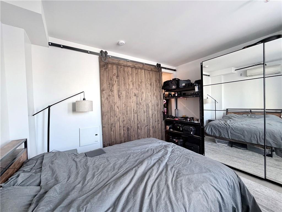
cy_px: 106
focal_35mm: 14
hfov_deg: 102.1
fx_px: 114
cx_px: 141
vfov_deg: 85.7
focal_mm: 2.22
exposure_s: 1/116
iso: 320
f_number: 2.2
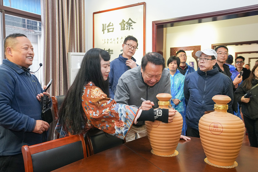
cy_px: 86
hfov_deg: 58.7
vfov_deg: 41.1
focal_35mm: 32
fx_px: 229
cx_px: 129
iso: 2500
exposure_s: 1/60
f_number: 4
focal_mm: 32
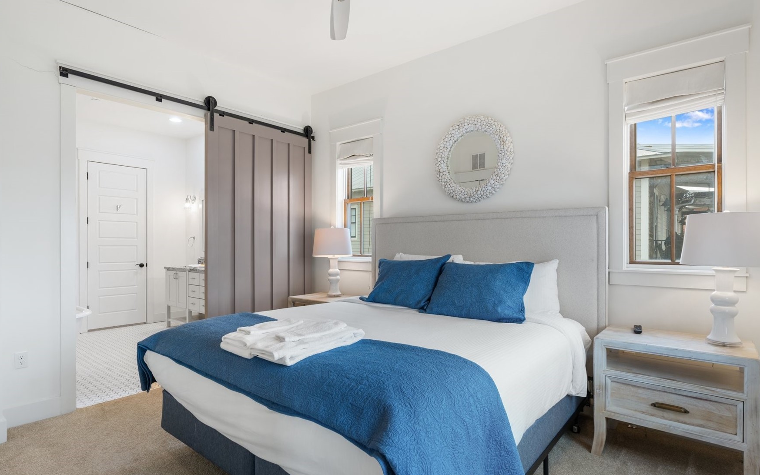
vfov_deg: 62.2
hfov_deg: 87.9
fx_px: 394
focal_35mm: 19
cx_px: 396
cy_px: 246
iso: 100
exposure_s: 1/2.5
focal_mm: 16
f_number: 8
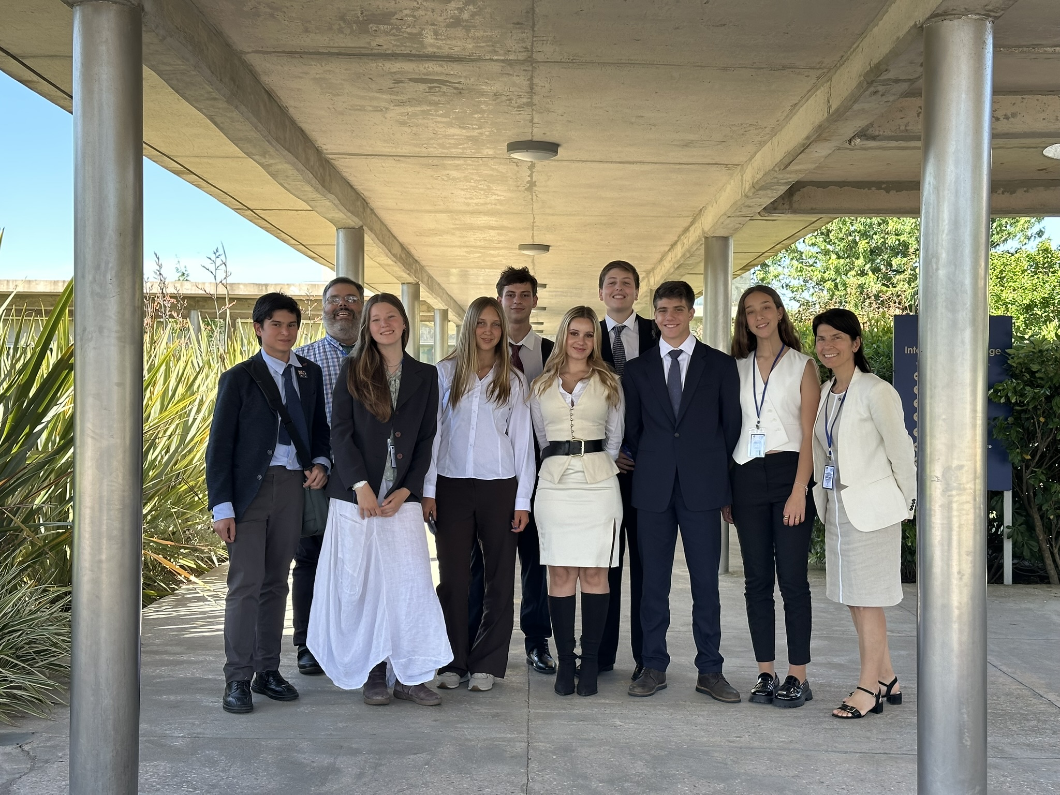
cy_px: 398
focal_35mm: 48
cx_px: 530
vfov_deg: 30.3
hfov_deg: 39.7
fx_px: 1470
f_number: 1.78
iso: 64
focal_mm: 6.86
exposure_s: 1/414
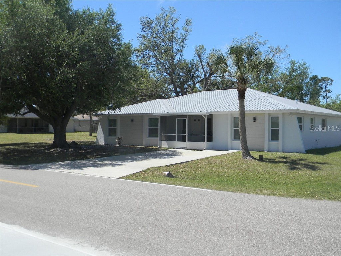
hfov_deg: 51.4
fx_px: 355
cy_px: 128
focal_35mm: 36
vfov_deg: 39.7
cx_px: 170
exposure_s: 1/213
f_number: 7.4
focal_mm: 6.4
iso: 80
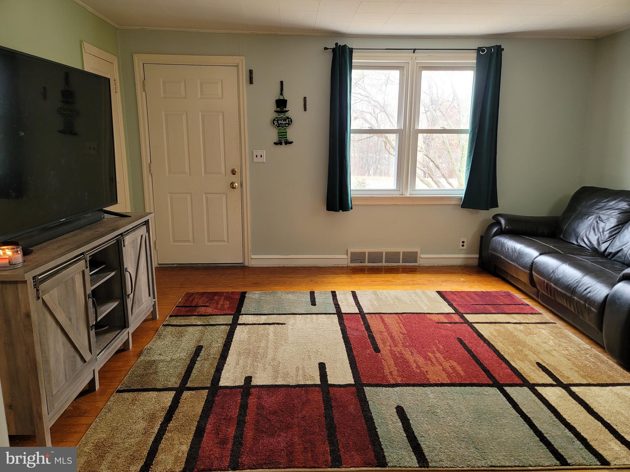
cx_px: 315
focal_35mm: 25
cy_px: 236
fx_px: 455
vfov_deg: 54.9
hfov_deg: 69.4
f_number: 1.8
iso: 250
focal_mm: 7
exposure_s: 1/60
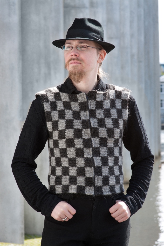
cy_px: 123
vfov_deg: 16.1
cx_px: 82
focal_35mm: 128
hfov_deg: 10.7
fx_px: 874
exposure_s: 1/250
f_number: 7.1
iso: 200
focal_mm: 85
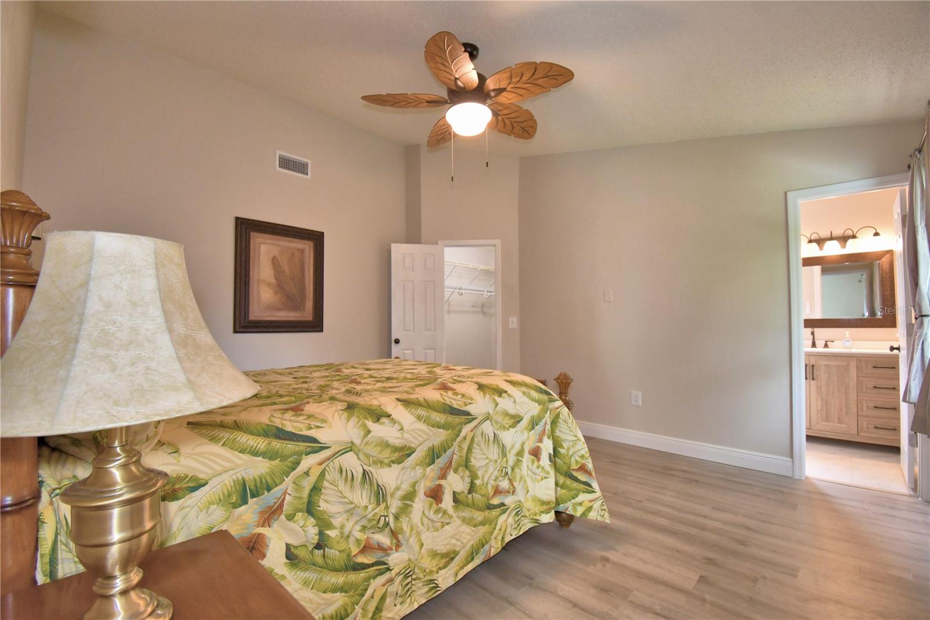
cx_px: 465
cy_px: 310
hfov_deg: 100.4
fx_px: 387
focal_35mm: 15
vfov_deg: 77.3
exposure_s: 1/30
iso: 640
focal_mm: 10
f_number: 4.5
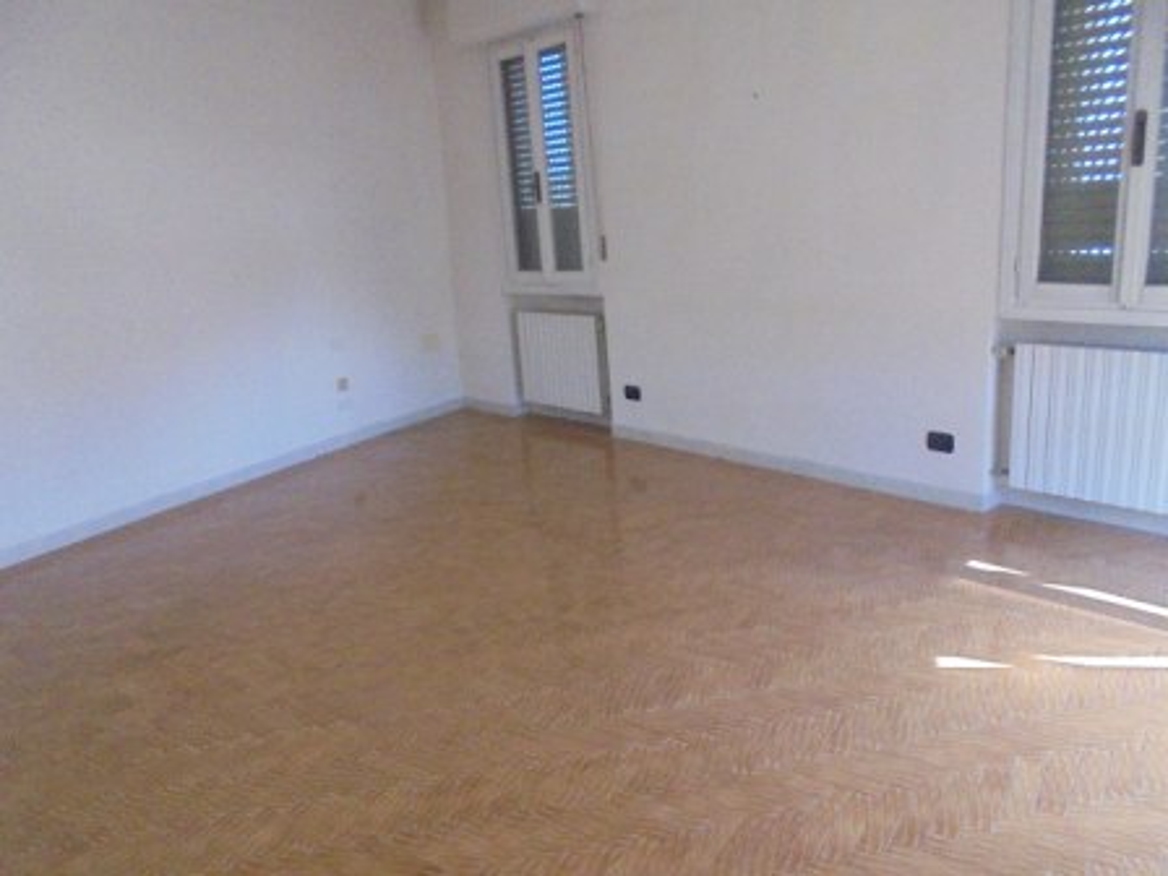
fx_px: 877
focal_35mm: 26
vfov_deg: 53.1
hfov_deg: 67.3
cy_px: 438
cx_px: 584
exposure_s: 1/125
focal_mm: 4.6
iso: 800
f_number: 3.5
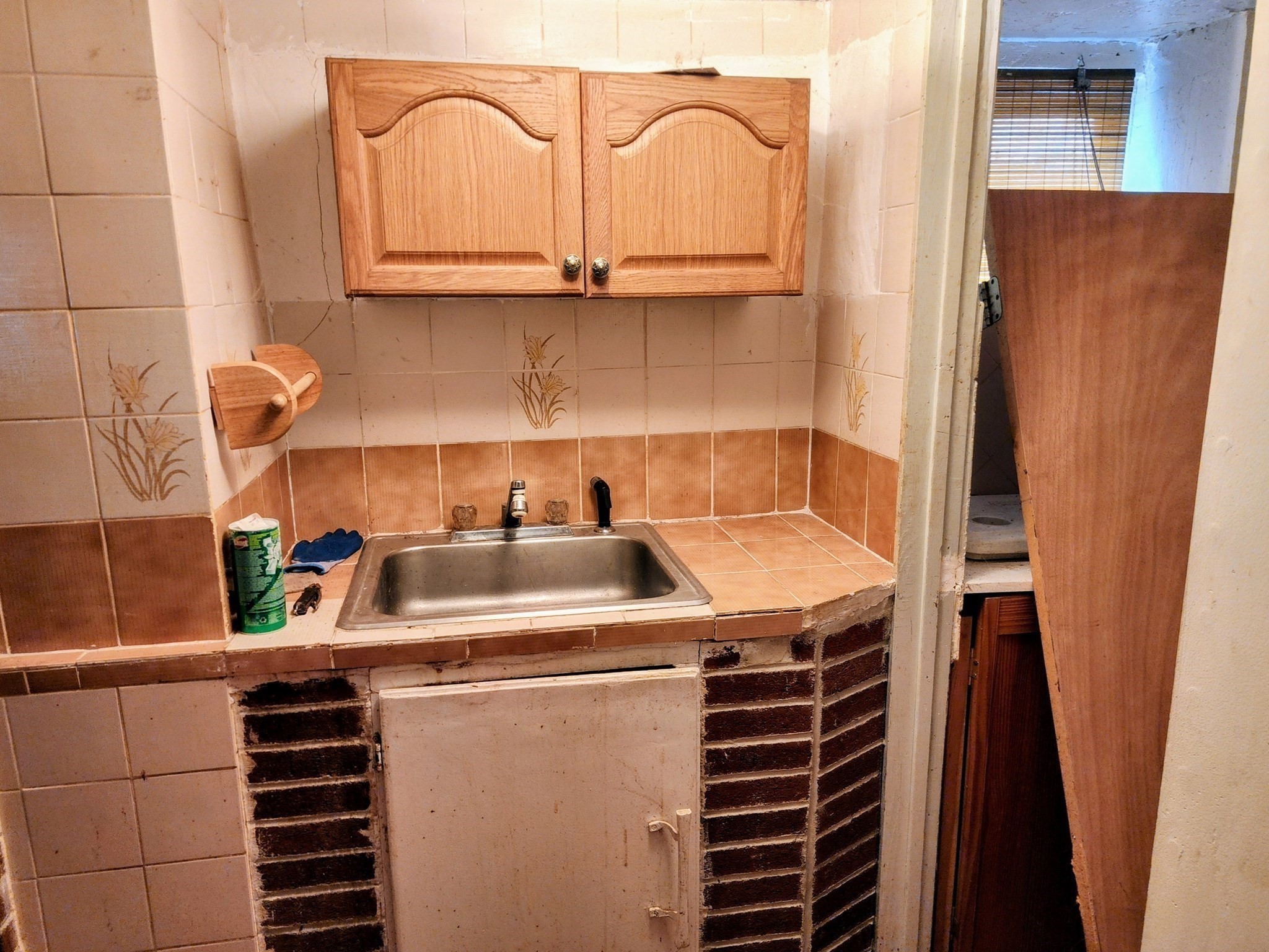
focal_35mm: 23
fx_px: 843
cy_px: 476
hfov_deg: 73.9
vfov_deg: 58.9
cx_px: 634
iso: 250
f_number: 1.8
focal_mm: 6.4
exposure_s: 1/60
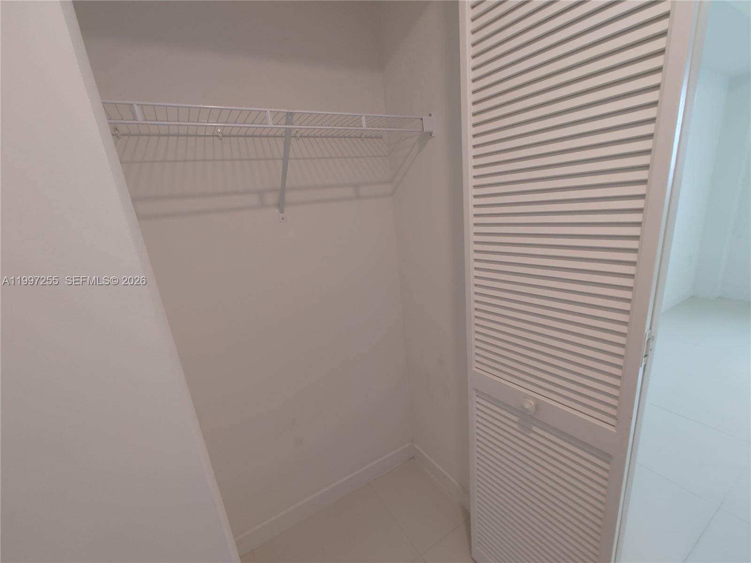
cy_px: 282
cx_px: 376
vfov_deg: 81.7
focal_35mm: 15
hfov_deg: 98.2
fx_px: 325
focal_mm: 1.78
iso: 100
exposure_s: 1/40
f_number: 1.9
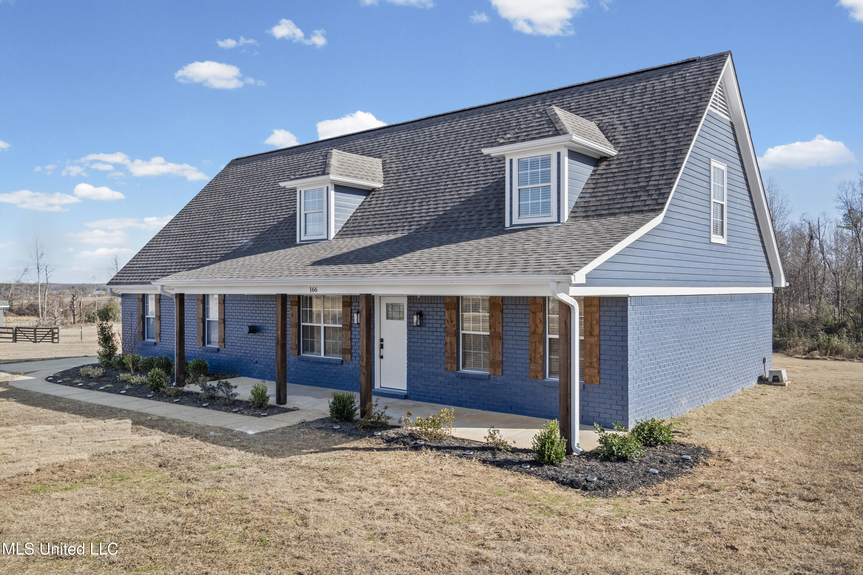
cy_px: 288
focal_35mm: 28
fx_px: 671
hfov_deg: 65.5
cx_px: 432
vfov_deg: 46.4
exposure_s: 1/640
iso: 1000
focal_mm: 28
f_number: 9
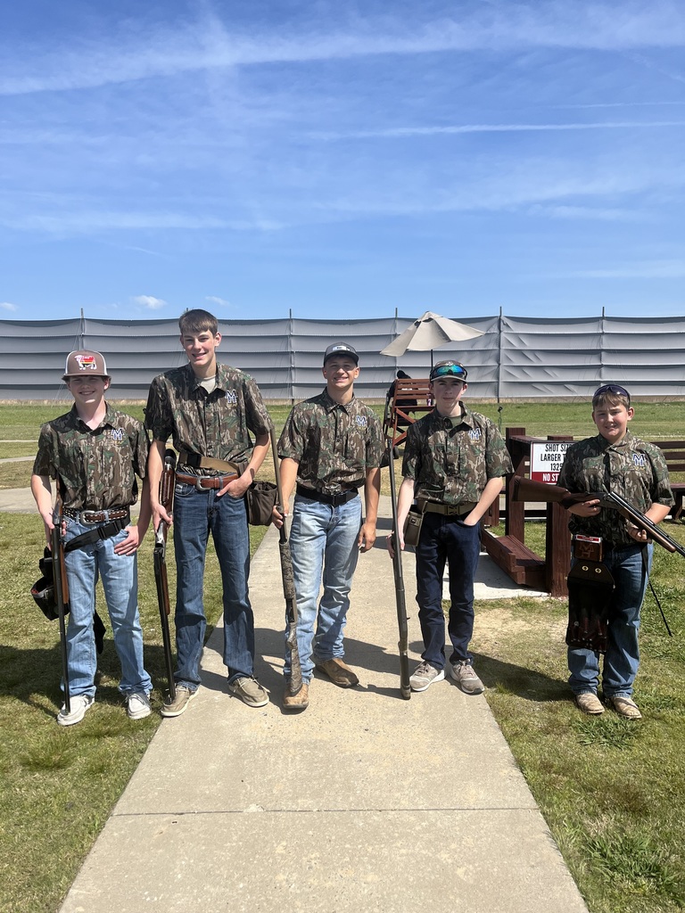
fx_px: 686
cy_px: 456
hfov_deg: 53.1
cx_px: 342
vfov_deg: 67.3
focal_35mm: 26
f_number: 1.6
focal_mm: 5.1
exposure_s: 1/3876
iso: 50
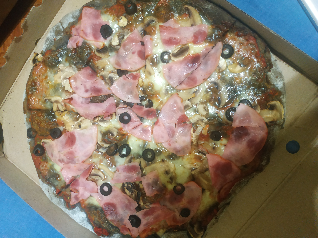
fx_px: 220
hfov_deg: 71.6
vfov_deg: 56.8
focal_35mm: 24
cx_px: 159
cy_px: 119
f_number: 1.9
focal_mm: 3.94
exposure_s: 1/20
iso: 800
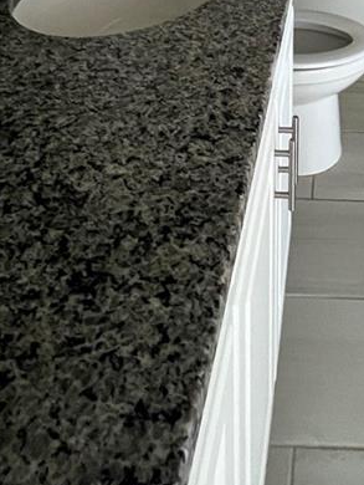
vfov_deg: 32.9
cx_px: 330
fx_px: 560
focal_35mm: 40
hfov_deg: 34.0
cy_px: -163
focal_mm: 1.57
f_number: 1.8
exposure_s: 1/60
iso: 640
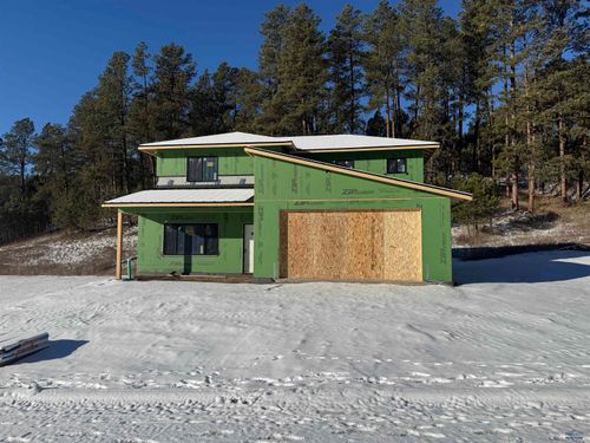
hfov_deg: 71.6
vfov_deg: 56.8
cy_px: 222
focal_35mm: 24
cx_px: 295
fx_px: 409
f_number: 1.78
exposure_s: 1/9091
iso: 80
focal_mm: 6.76
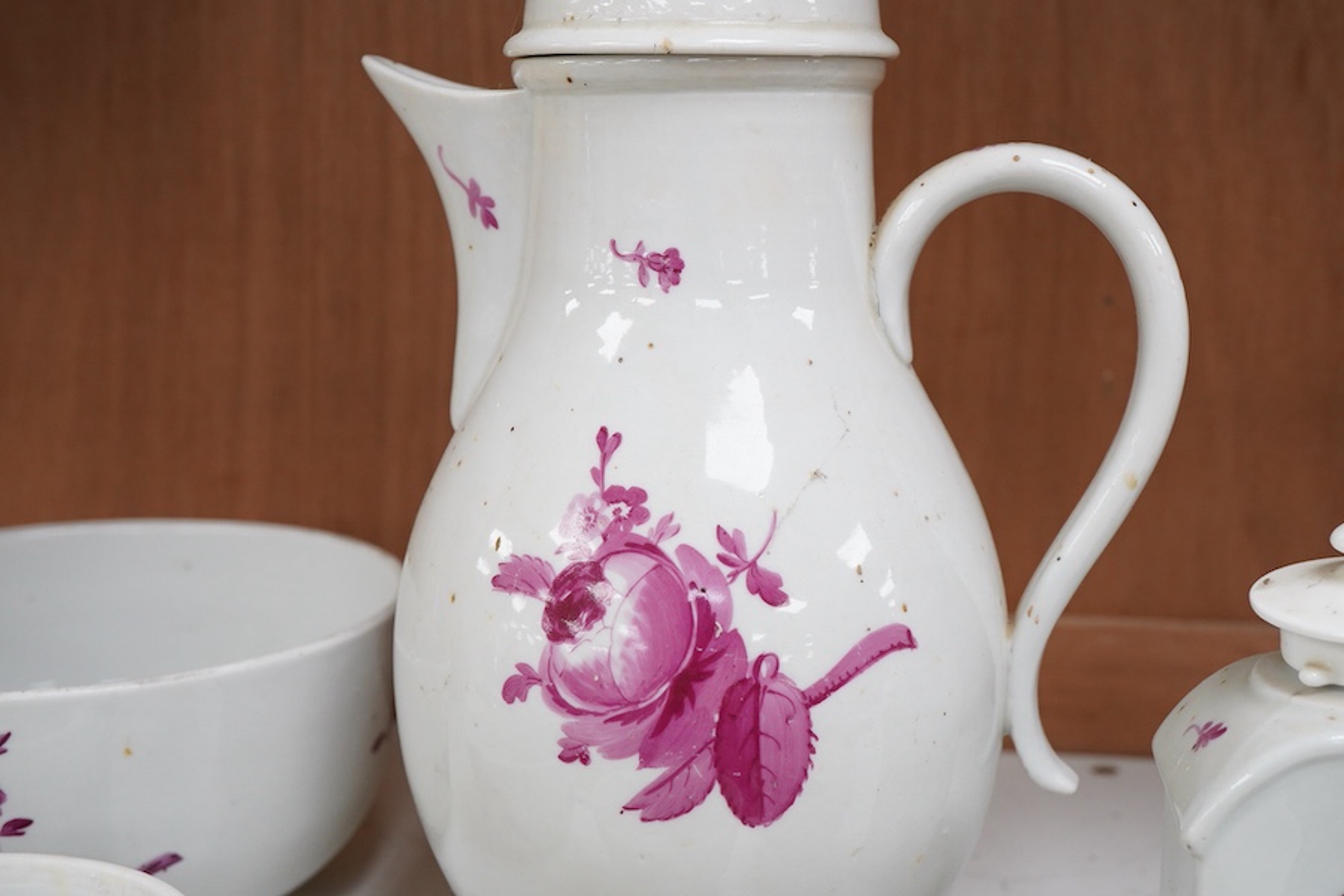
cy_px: 448
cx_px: 672
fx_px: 1680
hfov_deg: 43.6
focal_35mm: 45
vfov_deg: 29.9
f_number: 9
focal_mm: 30
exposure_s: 1/125
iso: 1250
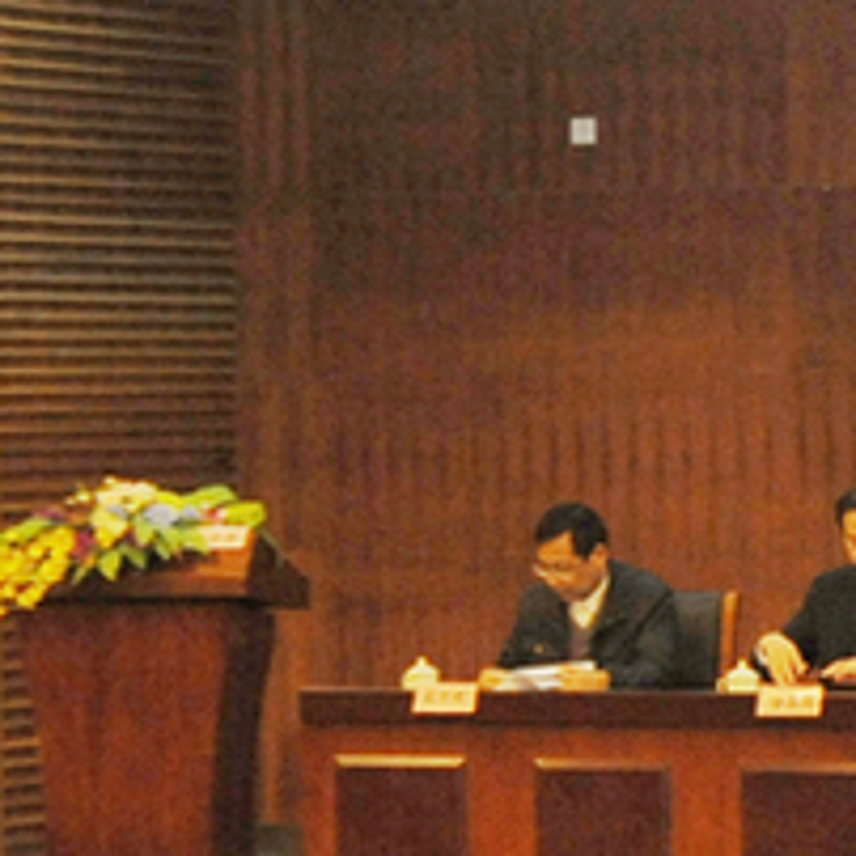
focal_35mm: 210
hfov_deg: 8.2
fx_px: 5875
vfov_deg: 8.3
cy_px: 578
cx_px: 1212
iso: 2500
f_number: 8
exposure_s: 1/60
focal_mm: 50
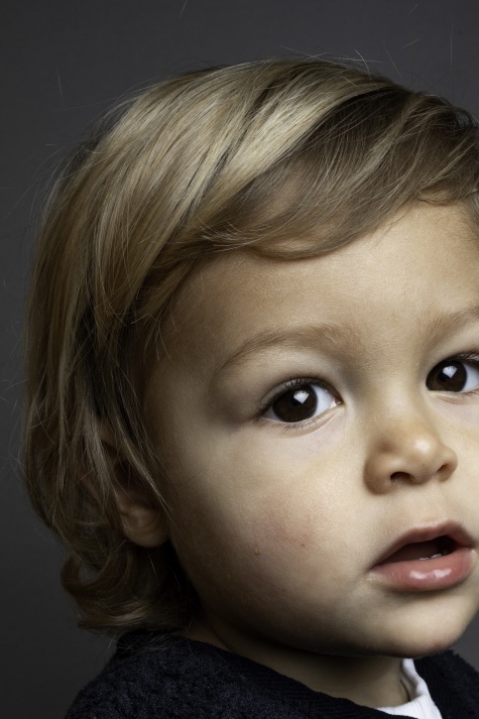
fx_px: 1178
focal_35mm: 59
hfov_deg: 22.9
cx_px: 317
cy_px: 604
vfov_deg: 32.7
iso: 320
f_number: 18
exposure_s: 1/100
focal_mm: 35
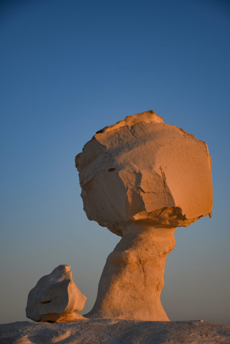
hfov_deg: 16.3
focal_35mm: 84
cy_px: 172
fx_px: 805
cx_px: 115
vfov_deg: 24.2
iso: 100
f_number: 5
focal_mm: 56
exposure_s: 1/400
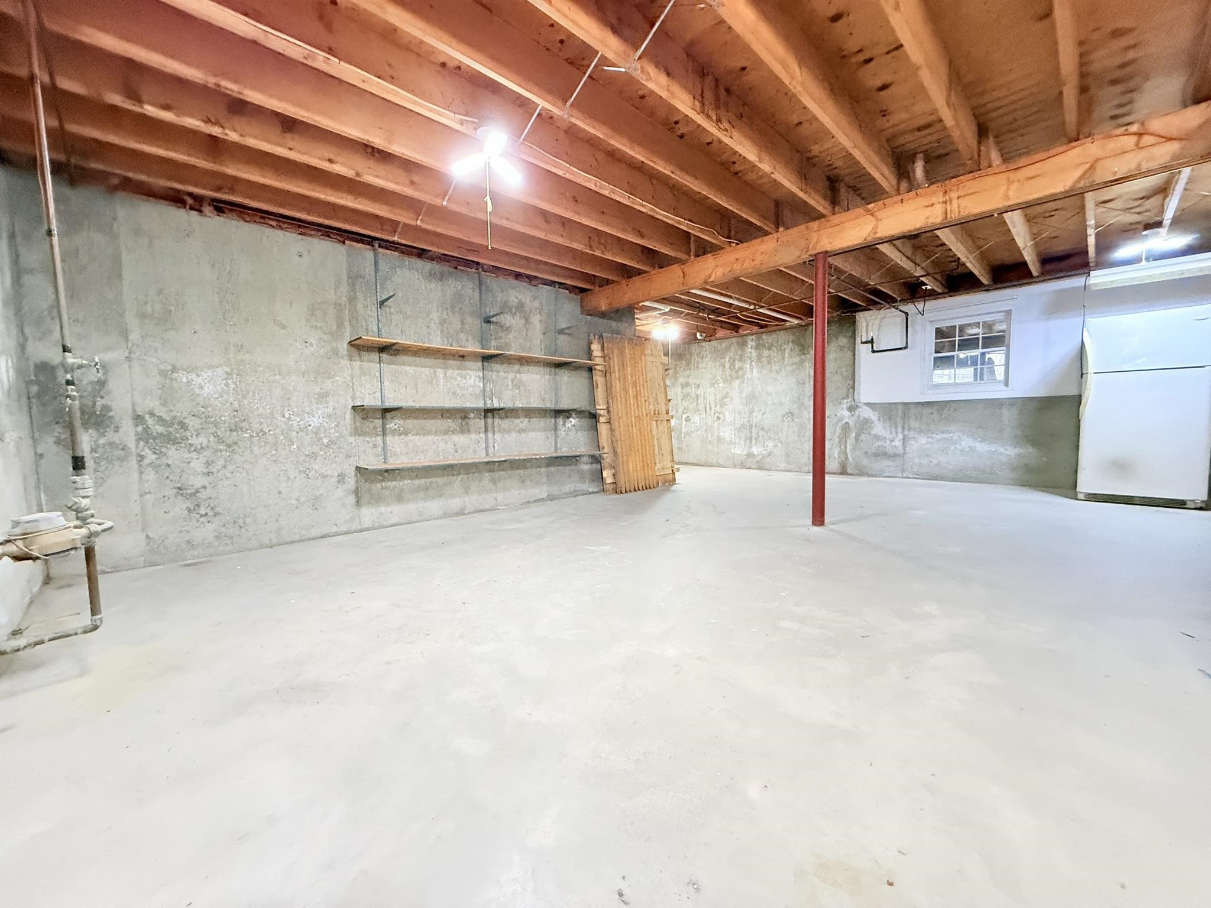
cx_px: 606
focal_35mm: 14
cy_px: 454
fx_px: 490
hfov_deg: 102.1
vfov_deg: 85.7
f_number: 2.2
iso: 640
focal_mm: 2.22
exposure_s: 1/60
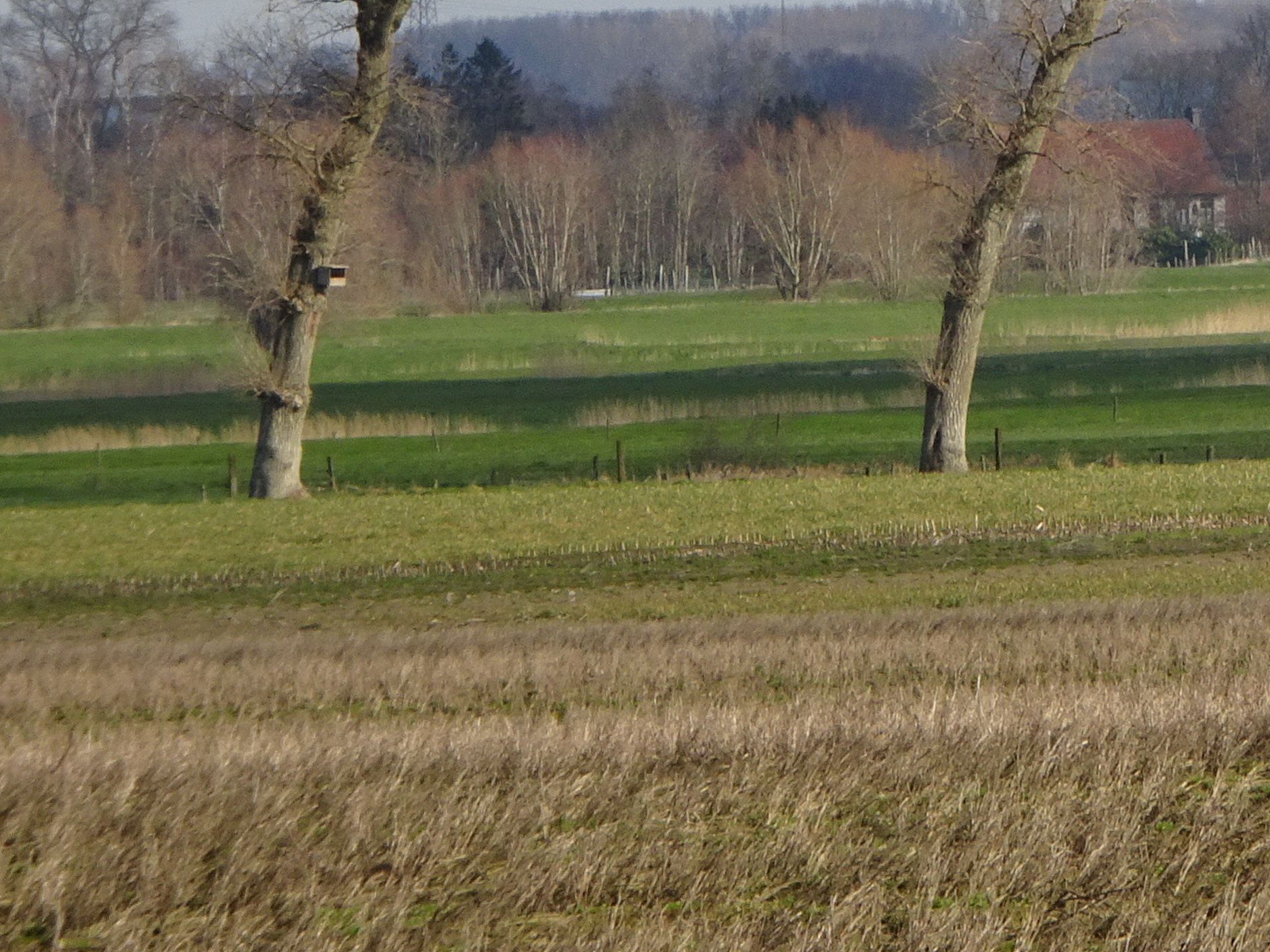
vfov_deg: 3.2
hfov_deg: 4.3
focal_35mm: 465
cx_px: 1371
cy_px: -116
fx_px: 17062
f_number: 5.6
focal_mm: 30.42
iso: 80
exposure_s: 1/320
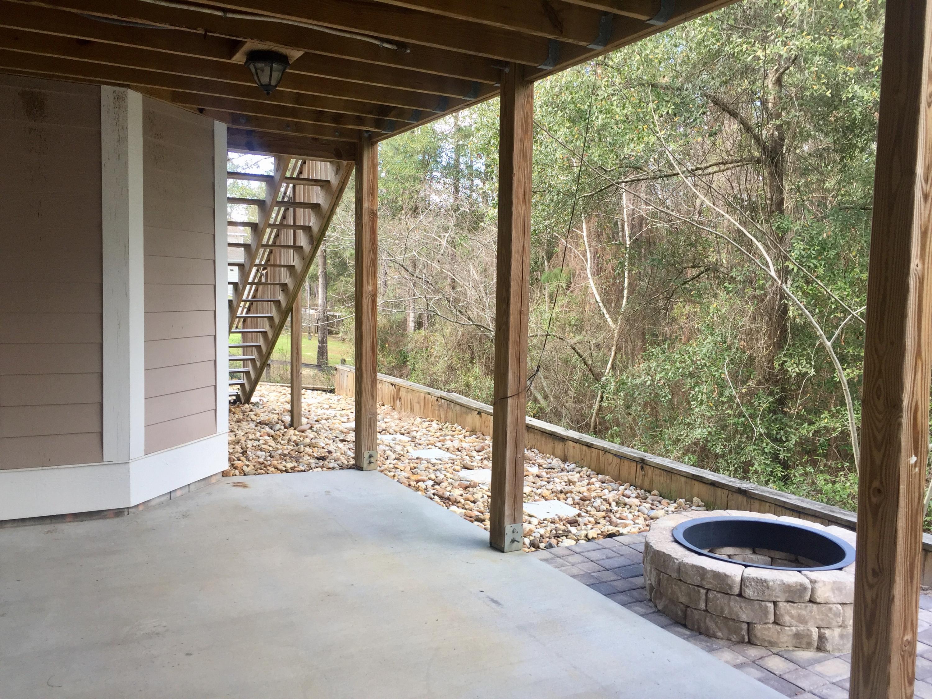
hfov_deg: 61.7
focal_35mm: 29
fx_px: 781
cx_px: 466
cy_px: 350
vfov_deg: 48.2
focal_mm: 4.15
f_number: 2.2
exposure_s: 1/120
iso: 40
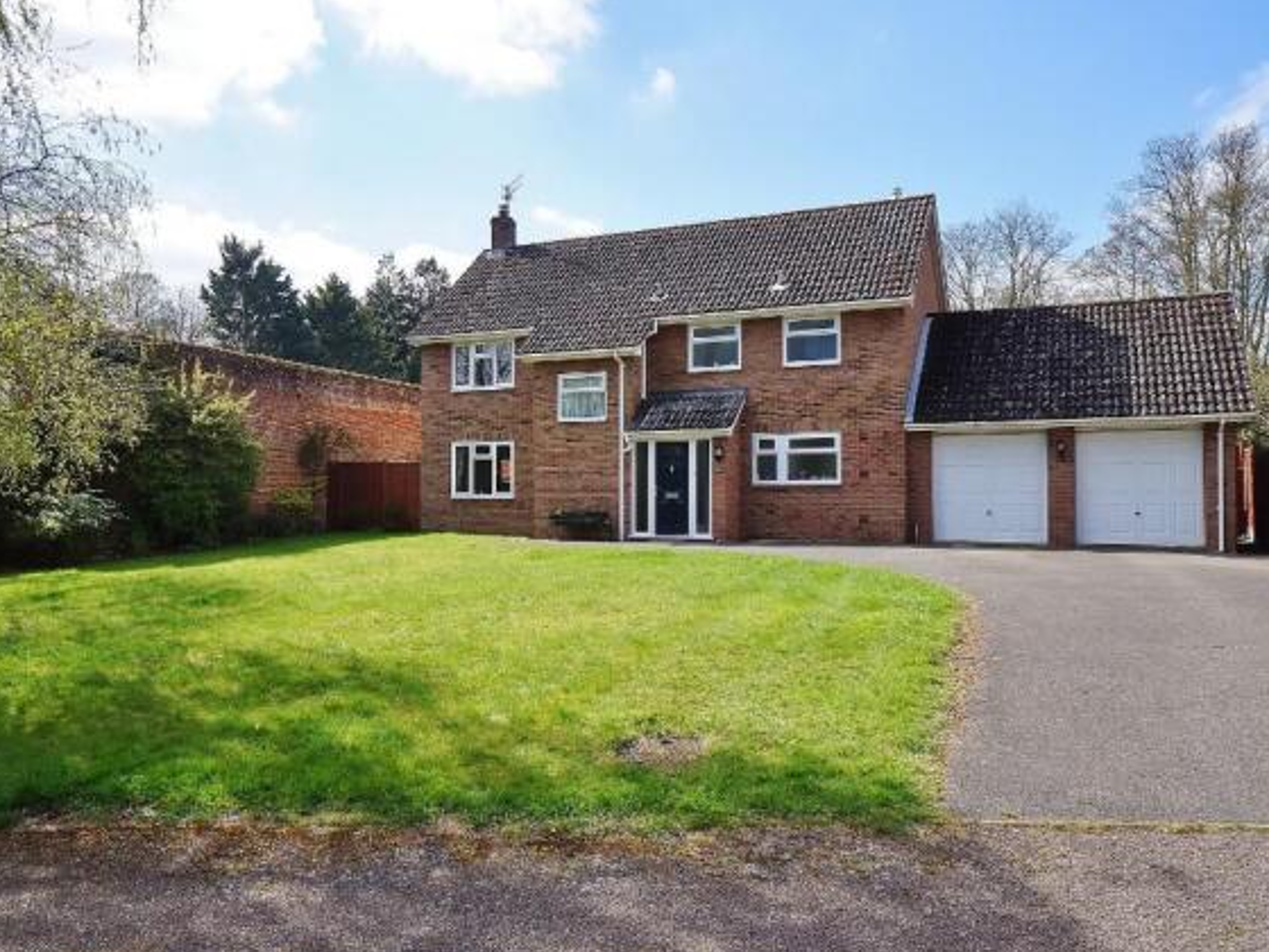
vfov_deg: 51.3
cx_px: 621
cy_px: 487
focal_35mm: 27
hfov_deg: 65.3
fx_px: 990
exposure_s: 1/160
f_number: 13
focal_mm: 16
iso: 200
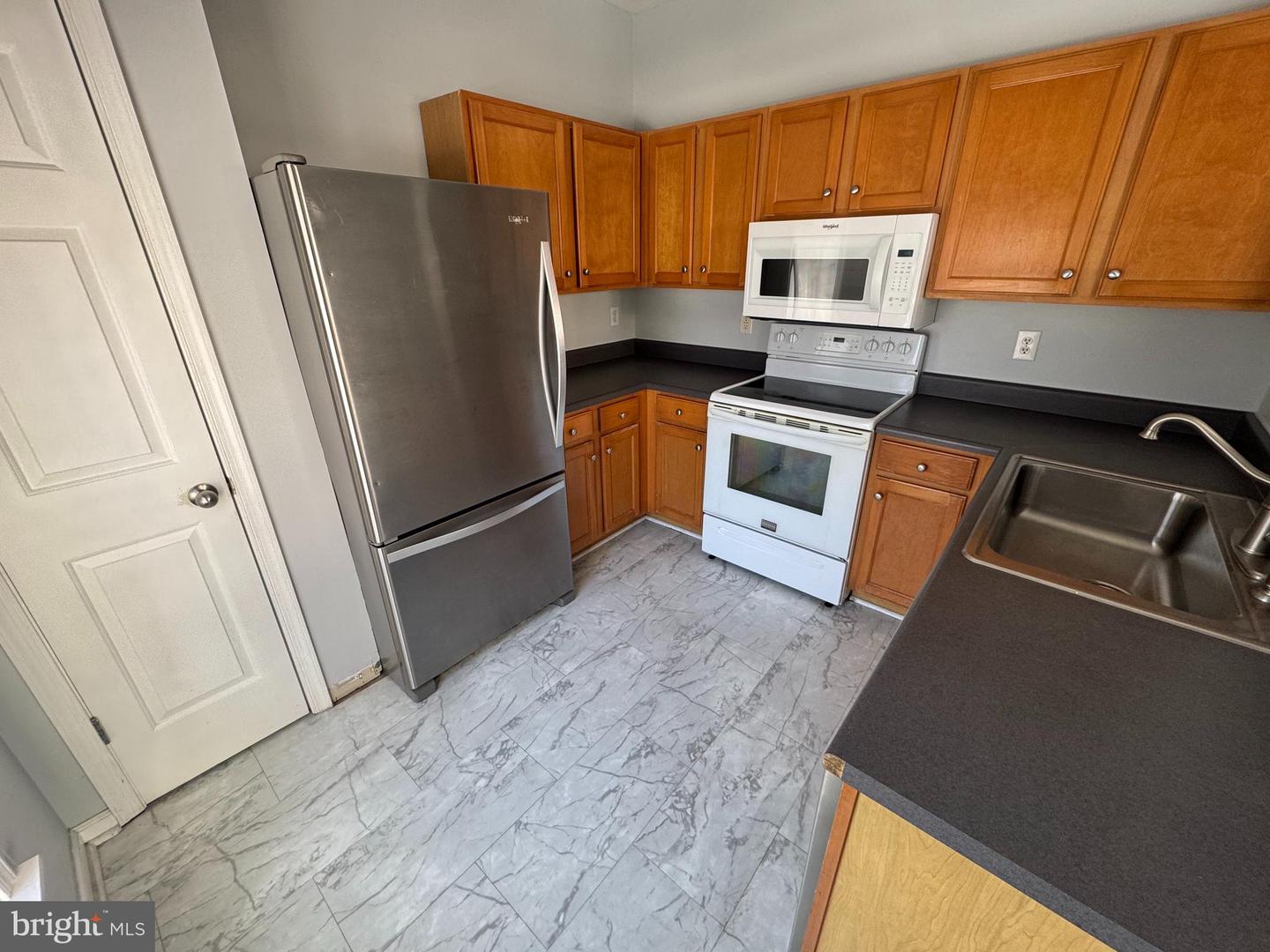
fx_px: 514
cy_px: 476
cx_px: 635
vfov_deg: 85.7
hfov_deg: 102.1
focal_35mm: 14
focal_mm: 2.22
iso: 125
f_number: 2.2
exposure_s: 1/99
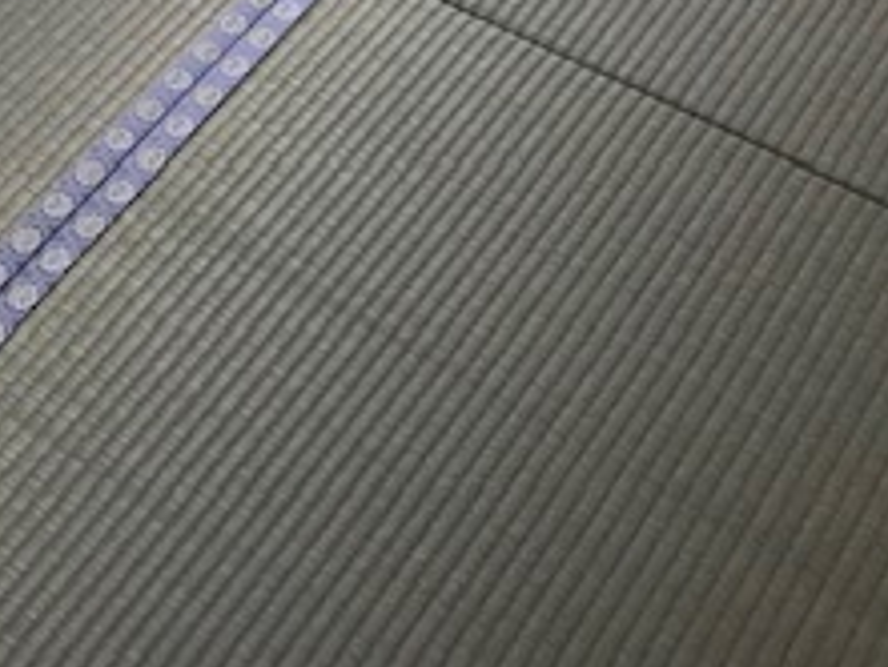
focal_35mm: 81
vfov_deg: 17.3
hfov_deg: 22.7
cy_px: -161
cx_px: -92
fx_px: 2079
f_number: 1.8
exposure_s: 1/24
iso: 40
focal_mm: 3.99
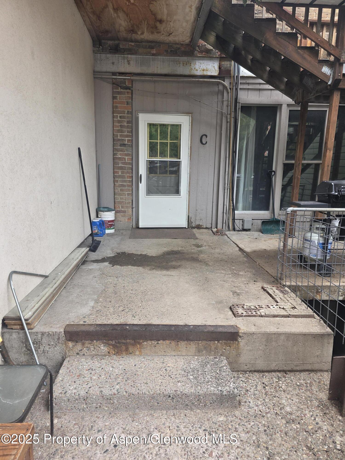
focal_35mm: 23
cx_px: 172
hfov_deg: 58.9
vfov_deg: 73.9
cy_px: 230
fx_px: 306
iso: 32
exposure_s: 1/120
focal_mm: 6.3
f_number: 1.7
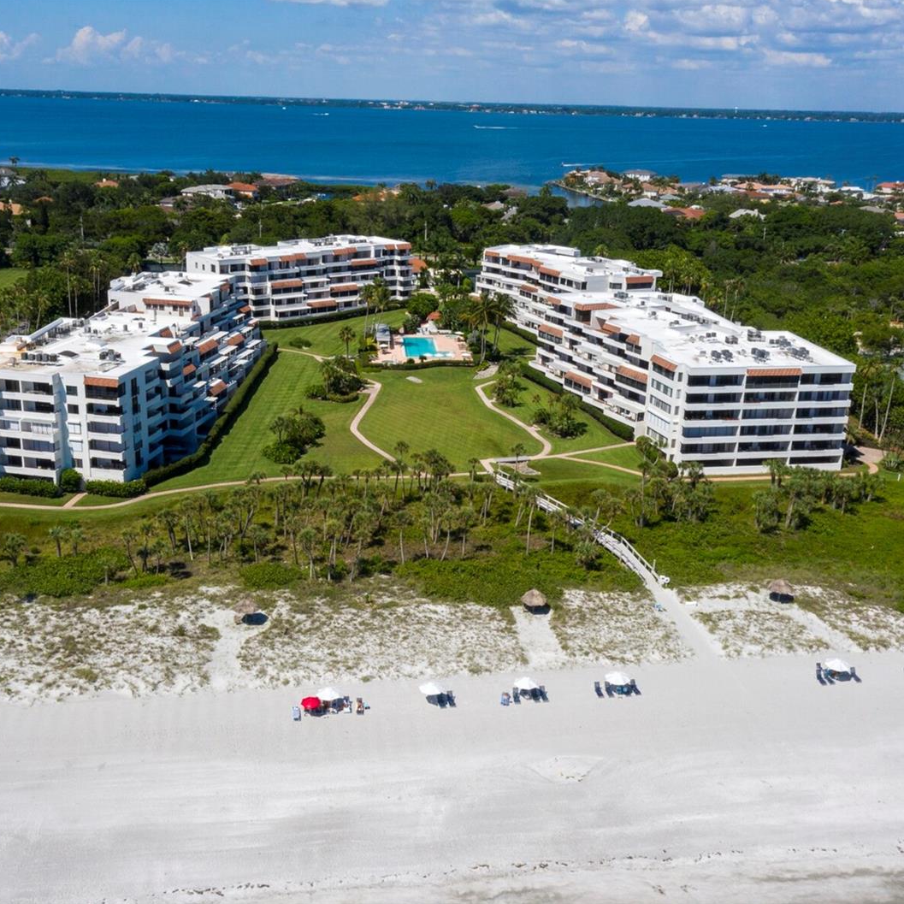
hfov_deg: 46.0
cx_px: 411
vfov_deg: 46.0
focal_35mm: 36
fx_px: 1064
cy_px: 451
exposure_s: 1/500
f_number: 11
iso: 200
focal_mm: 10.26
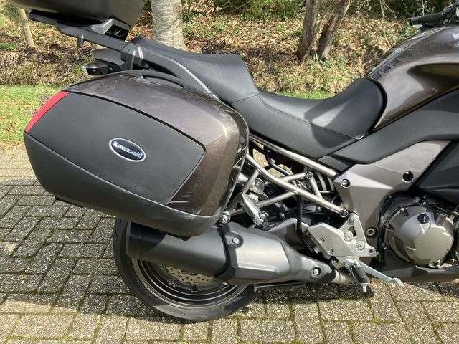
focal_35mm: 28
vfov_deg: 49.7
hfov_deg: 63.4
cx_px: 230
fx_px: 371
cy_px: 172
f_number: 1.8
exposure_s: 1/433
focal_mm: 3.99
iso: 32
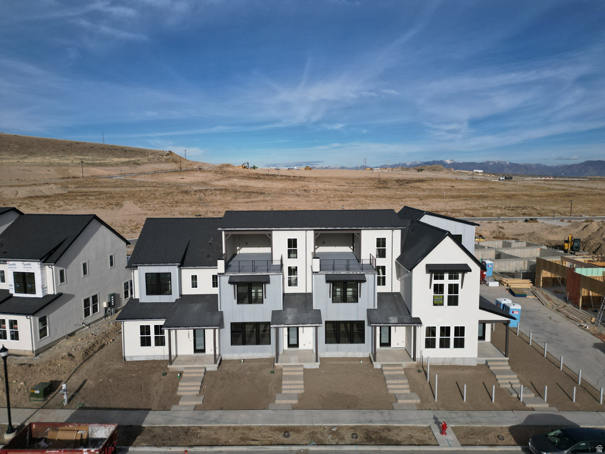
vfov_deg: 56.8
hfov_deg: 71.6
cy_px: 227
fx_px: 419
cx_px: 302
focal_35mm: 24
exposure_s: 1/120
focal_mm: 6.72
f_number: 1.7
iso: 120
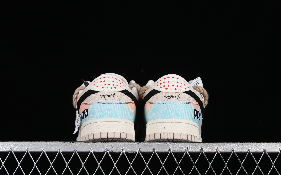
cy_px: 83
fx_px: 590
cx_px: 140
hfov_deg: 26.8
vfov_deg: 16.9
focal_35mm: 77
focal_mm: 50
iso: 160
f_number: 8
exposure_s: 1/80
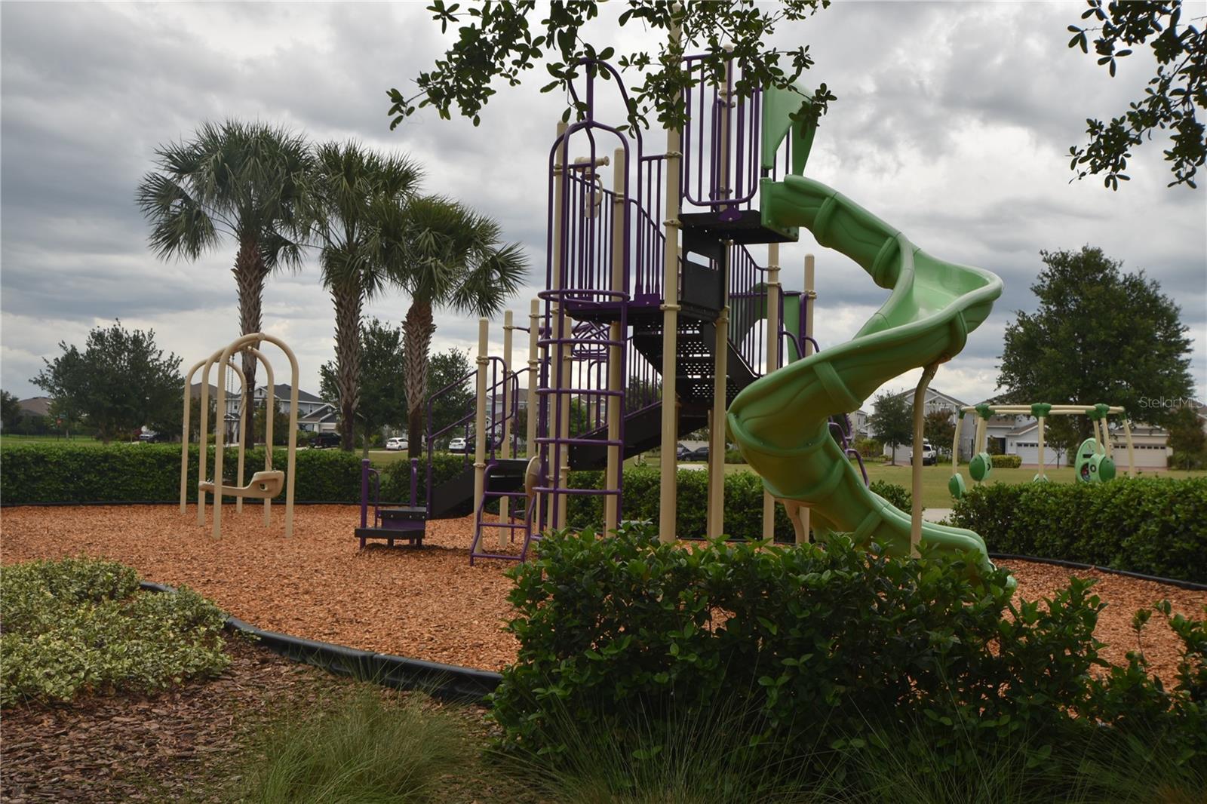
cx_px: 604
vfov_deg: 36.9
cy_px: 402
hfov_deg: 53.1
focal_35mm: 36
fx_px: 1207
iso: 100
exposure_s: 1/200
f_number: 8
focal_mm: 24
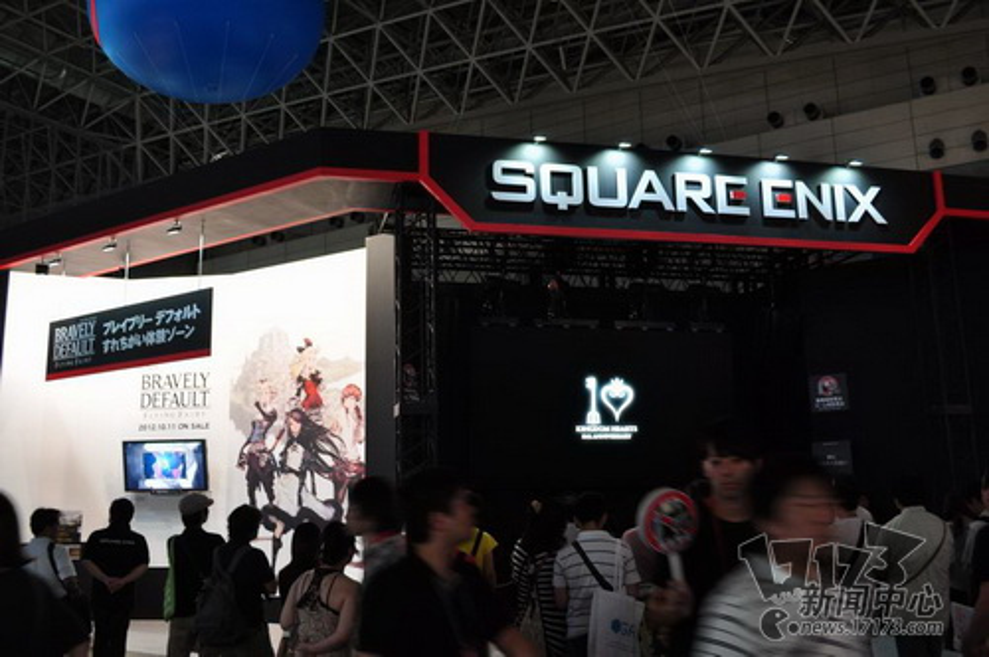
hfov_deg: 57.3
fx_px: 905
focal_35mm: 33
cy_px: 328
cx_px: 494
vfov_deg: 39.9
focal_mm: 22
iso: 450
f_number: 6.3
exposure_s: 1/15
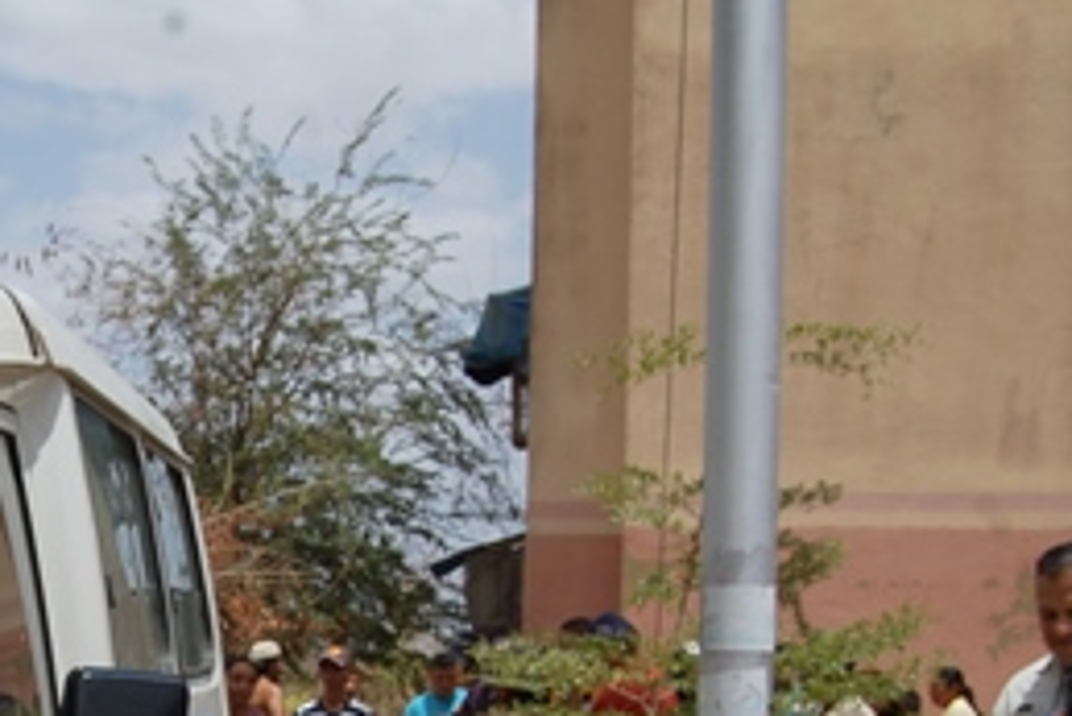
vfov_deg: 17.6
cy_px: 865
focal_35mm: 74
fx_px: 2205
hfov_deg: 26.2
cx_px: 66
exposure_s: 1/400
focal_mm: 20
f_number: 10
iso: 200
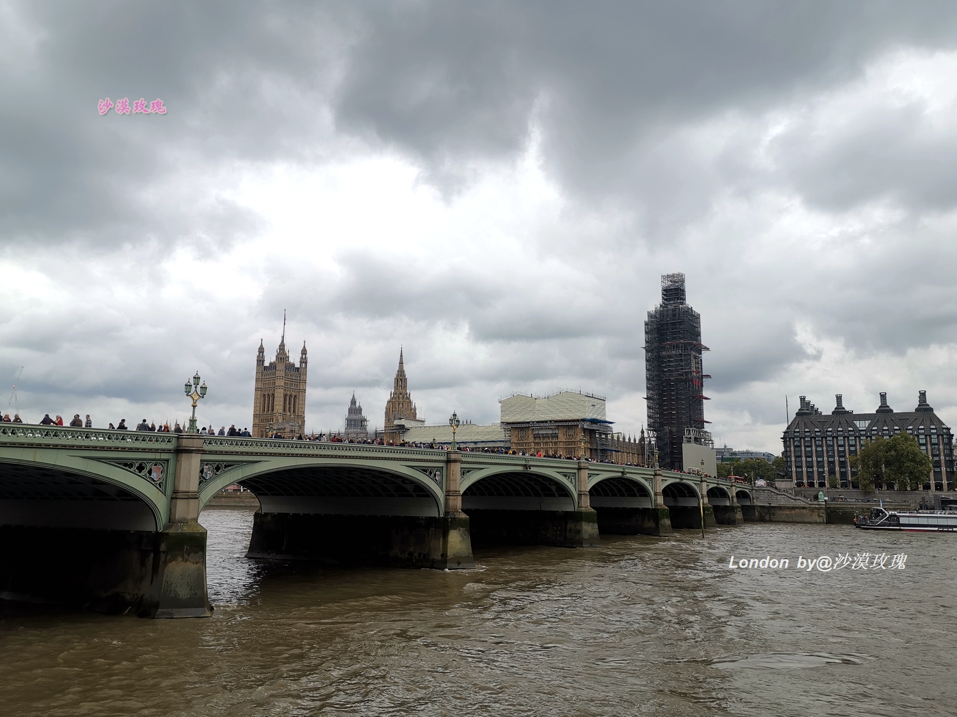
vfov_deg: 51.4
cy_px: 358
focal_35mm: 27
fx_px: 746
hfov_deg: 65.3
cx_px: 478
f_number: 1.8
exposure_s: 1/1376
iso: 50
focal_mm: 4.75
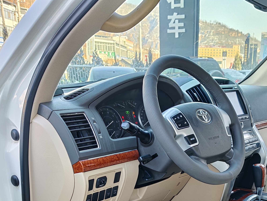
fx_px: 363
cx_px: 182
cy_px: 202
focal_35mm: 47
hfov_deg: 39.9
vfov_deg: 28.9
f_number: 1.88
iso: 71
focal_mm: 5.56
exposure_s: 1/21.2
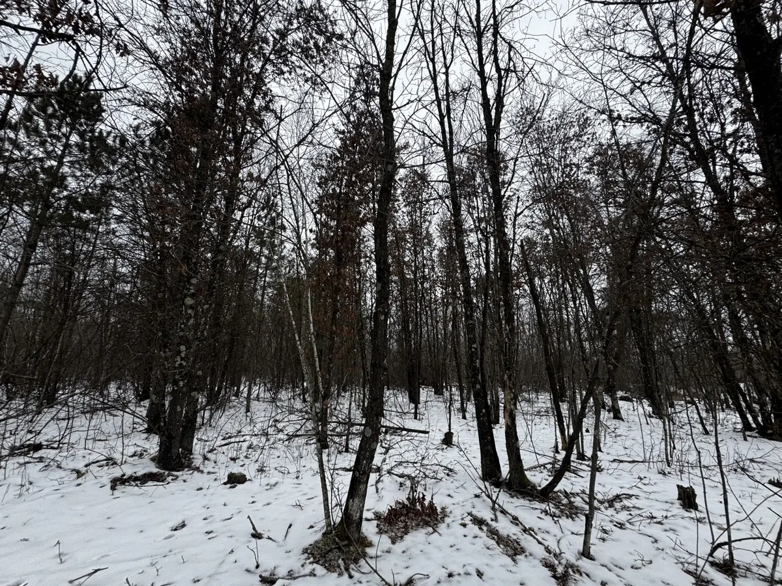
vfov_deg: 85.7
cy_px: 293
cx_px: 391
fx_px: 316
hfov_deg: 102.1
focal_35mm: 14
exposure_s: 1/190
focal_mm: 2.22
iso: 40
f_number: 2.2
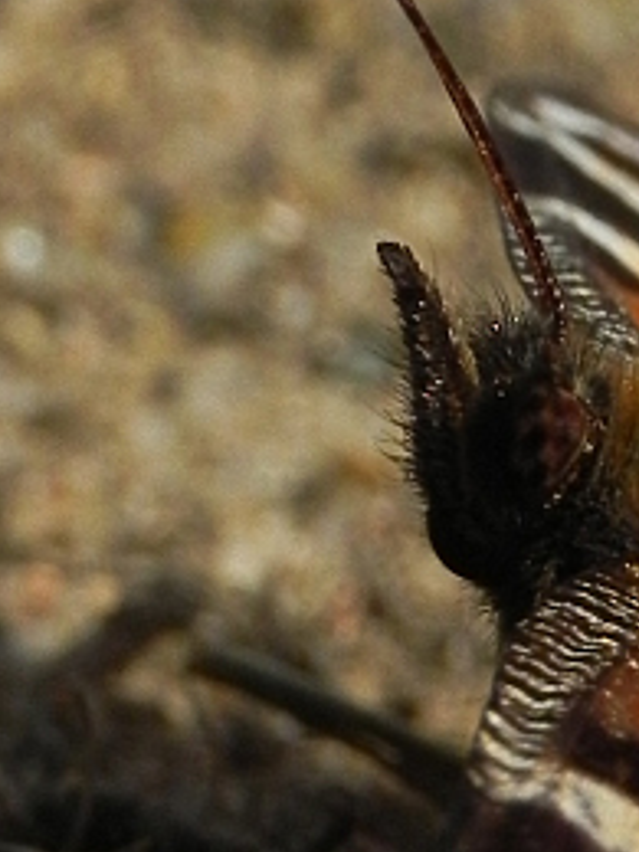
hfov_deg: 3.6
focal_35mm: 414
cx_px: 970
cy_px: 659
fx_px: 10190
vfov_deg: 4.8
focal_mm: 18.8
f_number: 8
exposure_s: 1/414
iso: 160
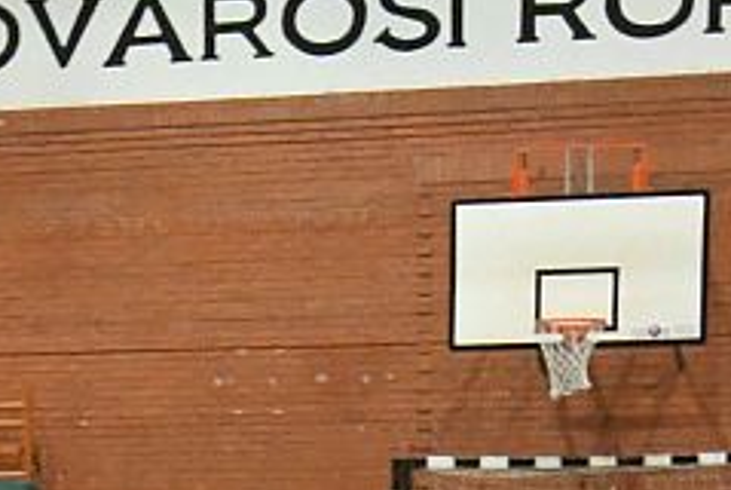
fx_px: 2989
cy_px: 988
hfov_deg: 13.8
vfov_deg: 8.8
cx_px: 70
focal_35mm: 147
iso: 5000
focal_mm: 15
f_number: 6.3
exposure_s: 1/160
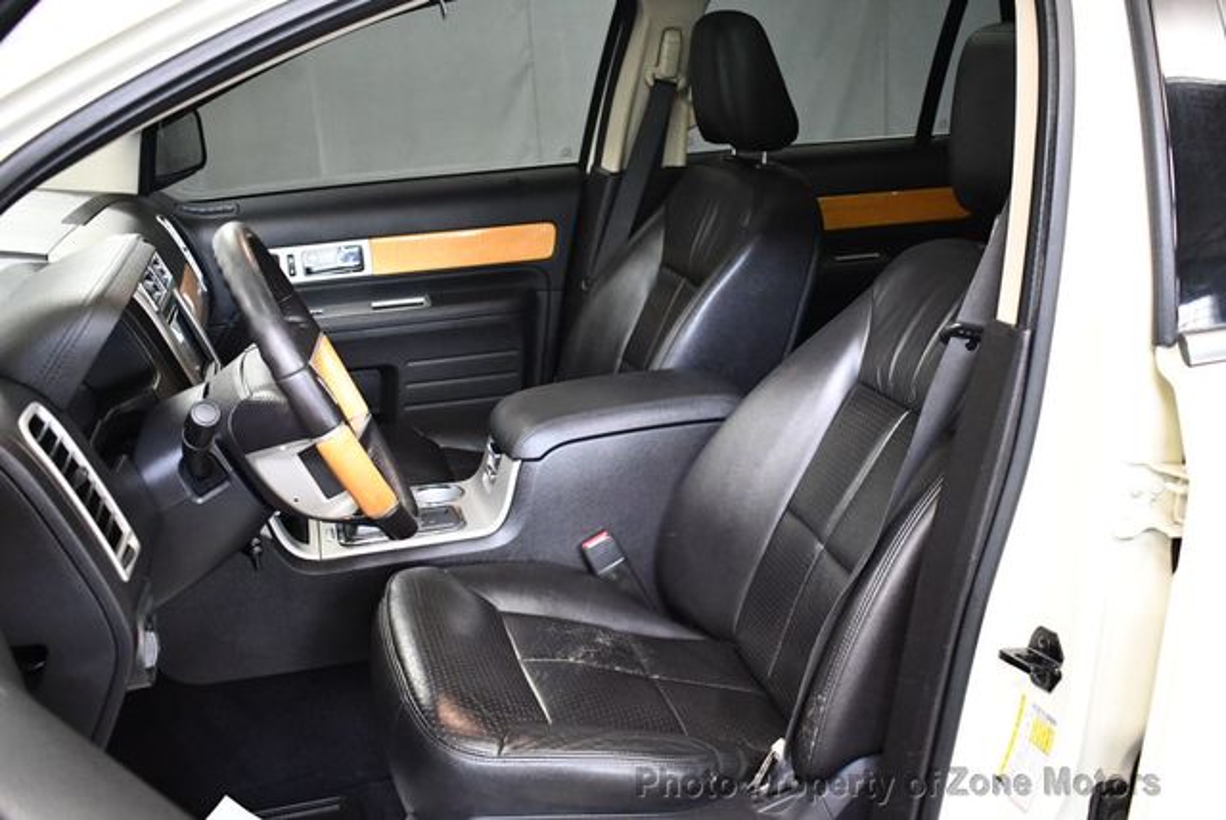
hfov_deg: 53.1
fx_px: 1227
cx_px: 613
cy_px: 410
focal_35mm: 36
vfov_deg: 36.9
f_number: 3.5
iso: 3200
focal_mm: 18
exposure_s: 1/125
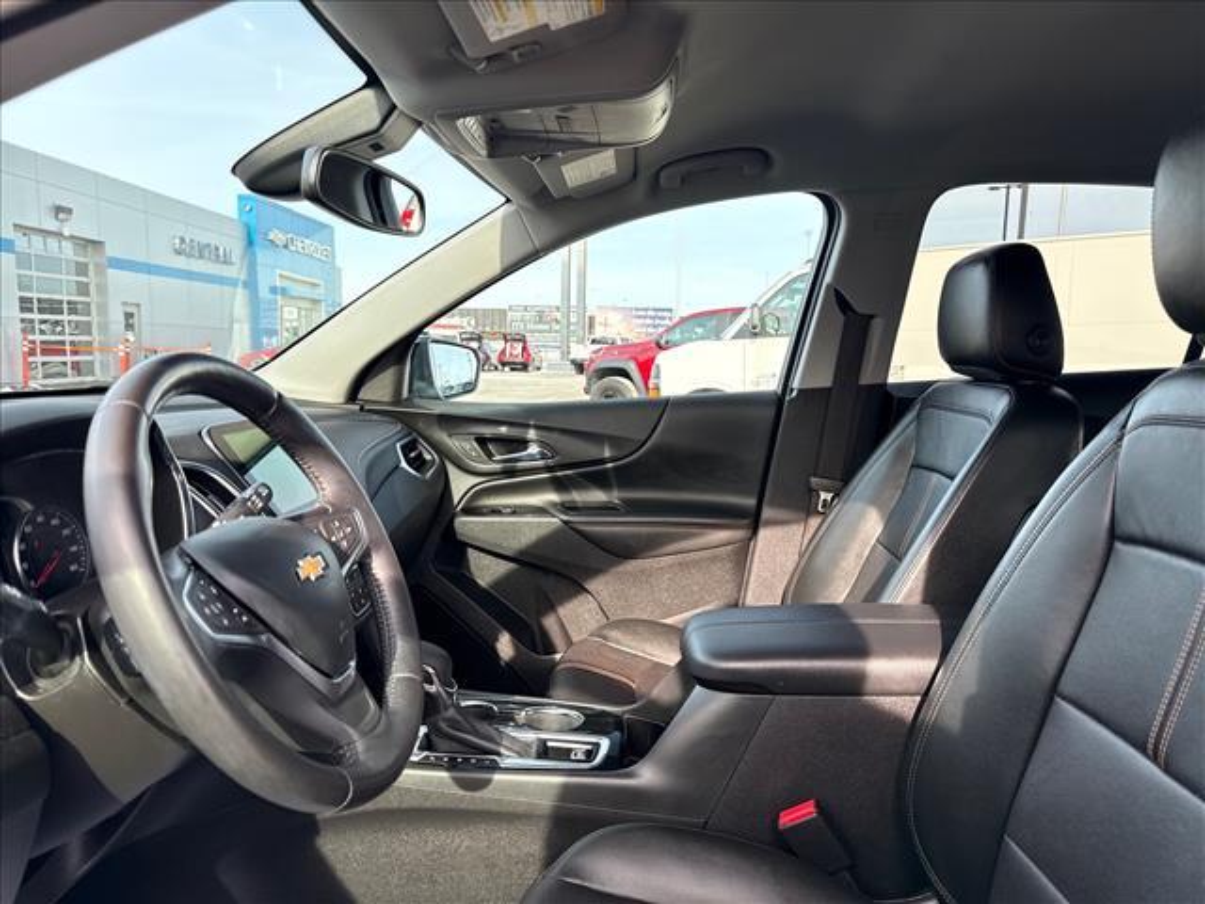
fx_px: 835
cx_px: 602
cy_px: 452
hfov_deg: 71.6
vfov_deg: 56.8
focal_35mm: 24
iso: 100
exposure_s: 1/241
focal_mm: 6.76
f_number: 1.78
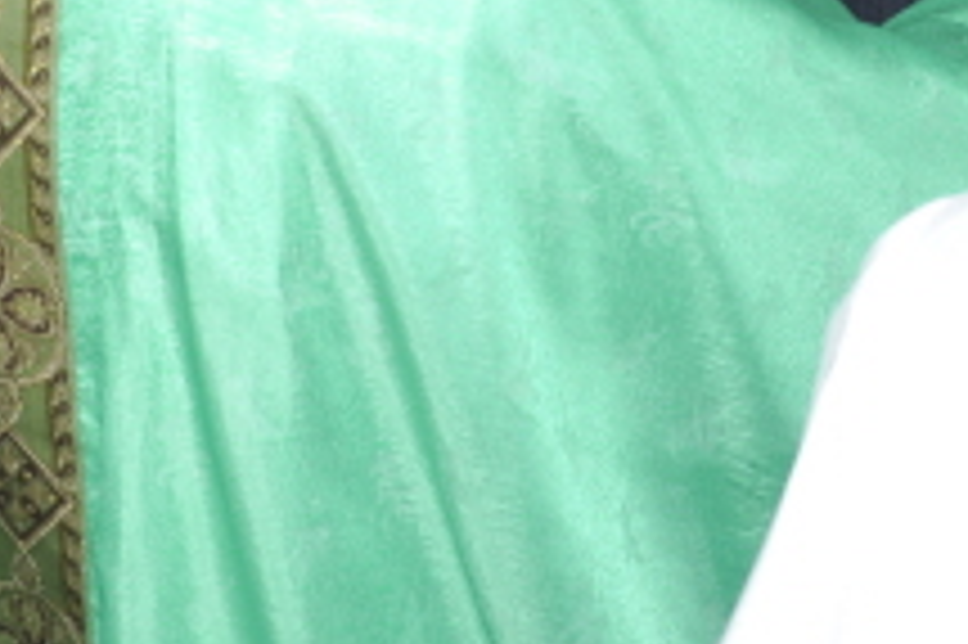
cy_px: -275
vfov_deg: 12.6
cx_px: 941
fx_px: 2794
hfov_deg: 19.2
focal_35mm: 104
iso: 200
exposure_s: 1/60
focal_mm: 32
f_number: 8
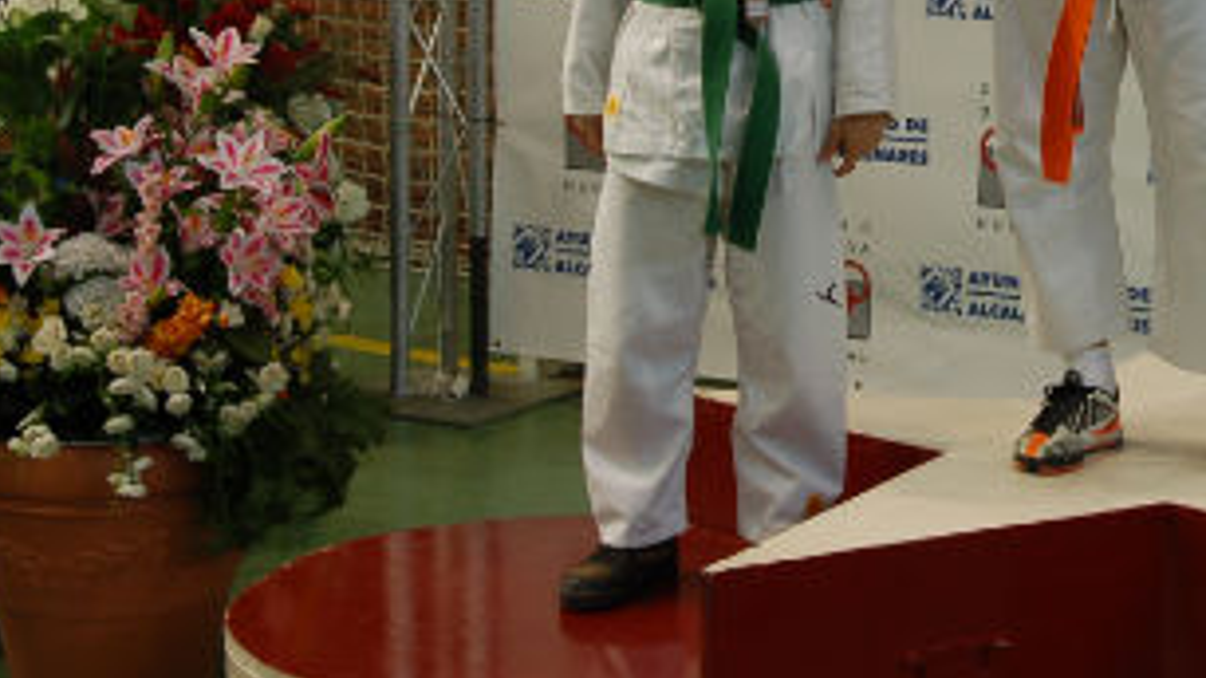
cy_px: -16
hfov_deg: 24.2
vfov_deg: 13.8
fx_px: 2750
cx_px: 1037
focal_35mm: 86
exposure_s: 1/50
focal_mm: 28
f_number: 3.5
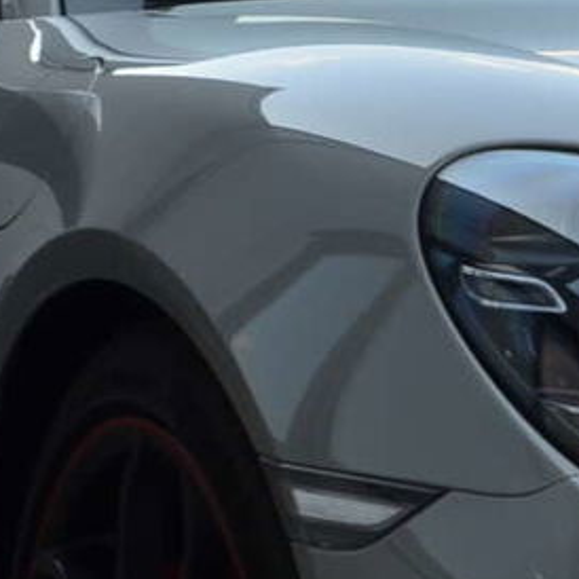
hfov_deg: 7.3
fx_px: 4428
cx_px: 1025
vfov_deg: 7.5
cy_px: 545
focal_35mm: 234
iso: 200
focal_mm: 28
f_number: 10
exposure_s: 1/80
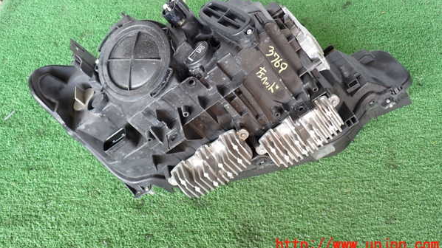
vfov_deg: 33.5
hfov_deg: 56.6
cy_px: 89
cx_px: 221
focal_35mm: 35
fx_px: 410
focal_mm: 5.79
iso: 200
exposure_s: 1/50
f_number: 2.4
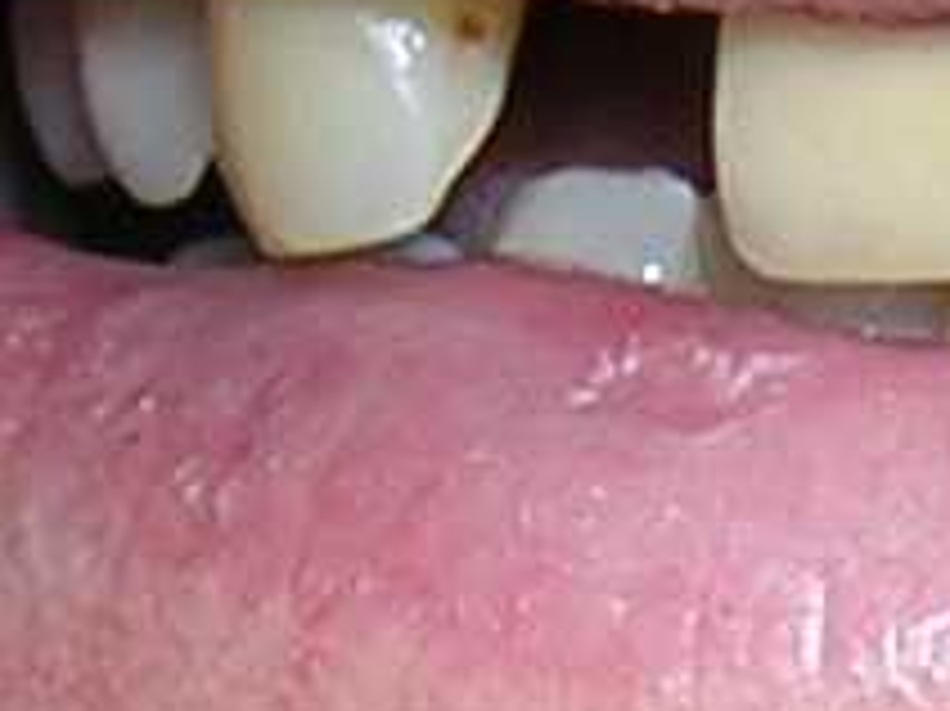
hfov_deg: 17.0
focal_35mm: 111
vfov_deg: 13.3
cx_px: 1099
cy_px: 178
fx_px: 3045
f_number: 5.2
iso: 100
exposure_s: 1/60.1
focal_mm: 4.7
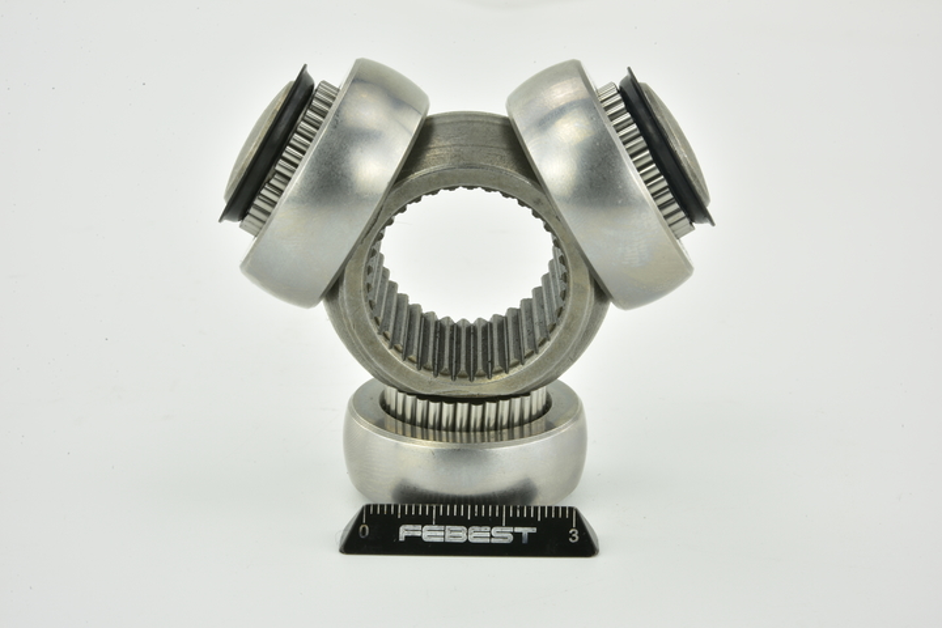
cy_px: 314
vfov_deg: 22.6
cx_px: 471
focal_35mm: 60
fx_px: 1570
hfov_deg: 33.4
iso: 64
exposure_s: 1/2.5
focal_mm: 60
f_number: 32
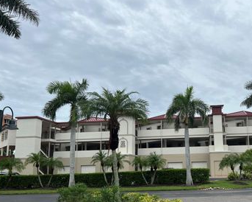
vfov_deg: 40.0
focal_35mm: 37
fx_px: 276
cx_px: 176
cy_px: 118
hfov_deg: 47.9
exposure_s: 1/5882
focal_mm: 5.7
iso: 50
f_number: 1.5
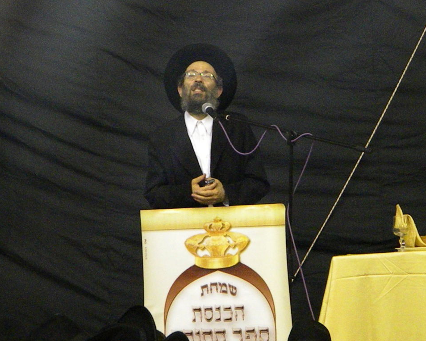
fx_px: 1954
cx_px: 227
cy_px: 171
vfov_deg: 10.0
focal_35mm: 155
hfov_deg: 12.4
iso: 2694
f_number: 5
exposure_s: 1/65
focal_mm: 26.8
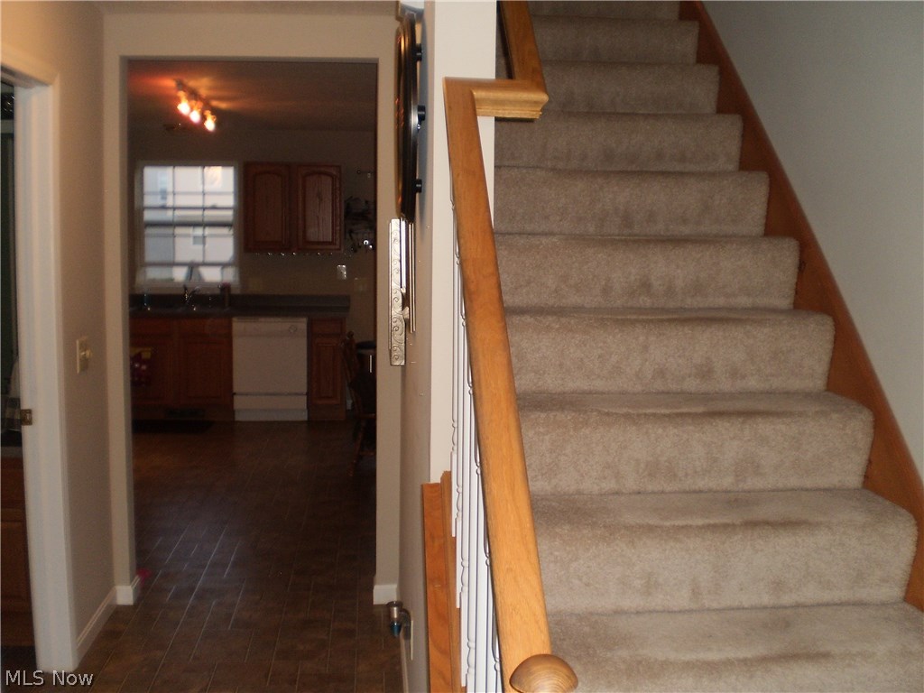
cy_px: 346
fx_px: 961
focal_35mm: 36
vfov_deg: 39.7
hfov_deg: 51.4
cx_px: 462
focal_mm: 6.3
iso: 125
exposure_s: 1/30
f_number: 3.1
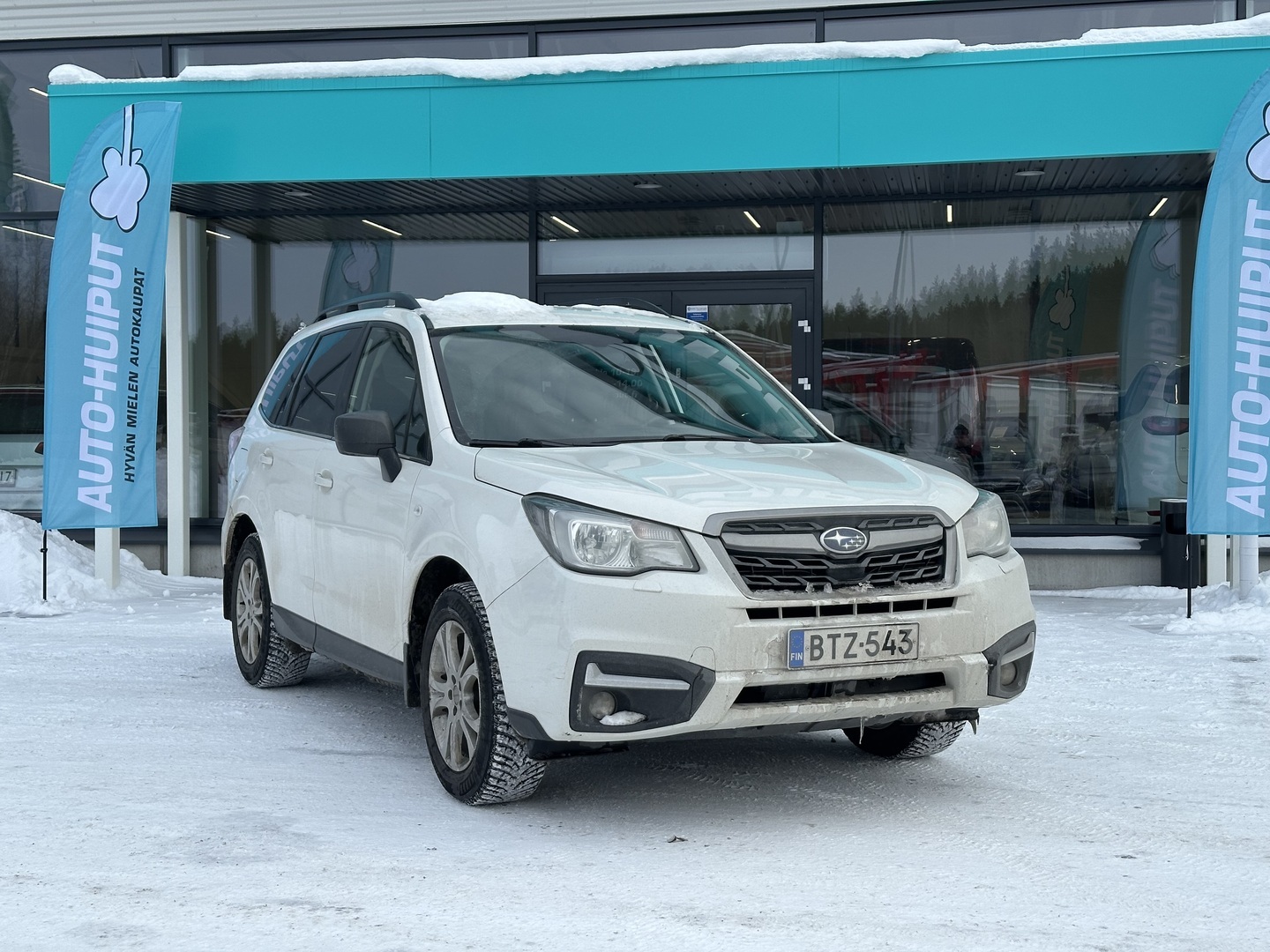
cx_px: 635
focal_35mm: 48
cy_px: 476
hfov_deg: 39.7
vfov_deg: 30.3
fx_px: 1761
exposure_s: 1/1133
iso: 64
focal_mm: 6.86
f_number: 1.78
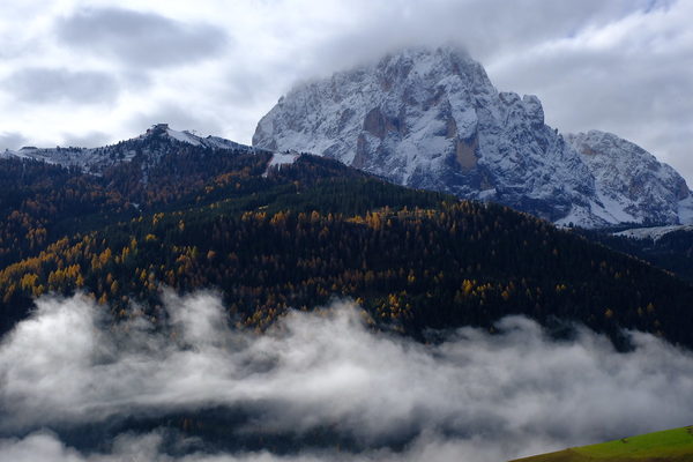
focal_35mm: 45
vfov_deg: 29.9
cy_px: 231
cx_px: 346
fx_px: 866
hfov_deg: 43.6
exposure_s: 1/500
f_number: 11
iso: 400
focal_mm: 30.2
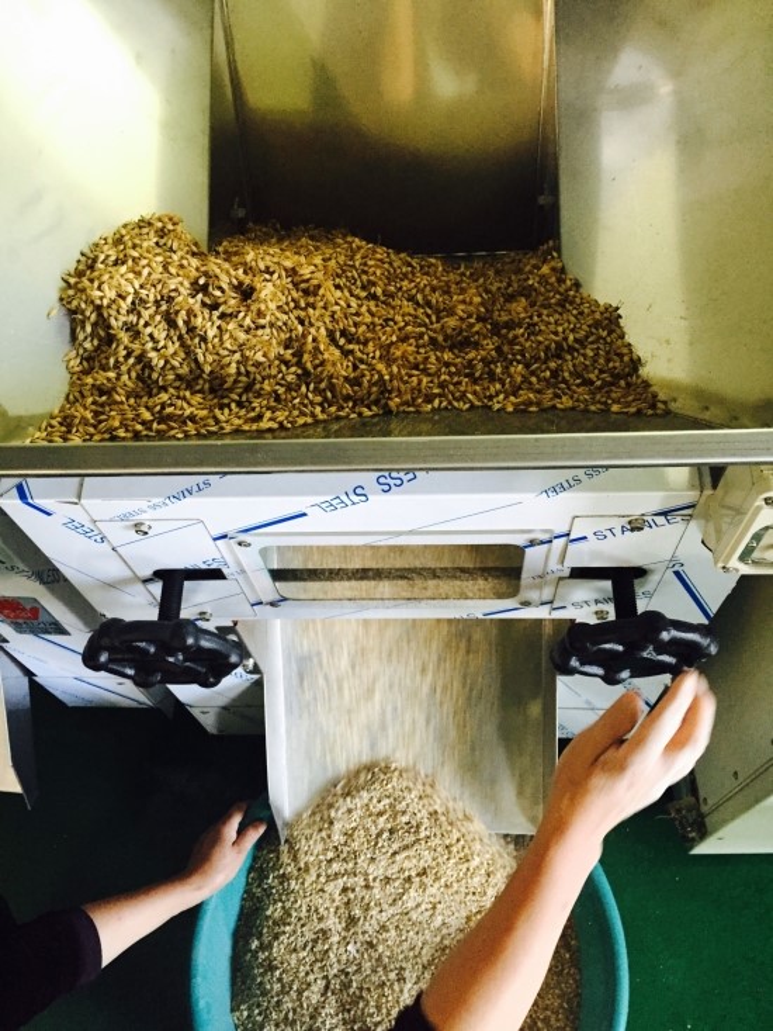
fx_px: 863
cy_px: 516
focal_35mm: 29
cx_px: 386
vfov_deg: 61.7
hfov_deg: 48.2
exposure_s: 1/30
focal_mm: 4.15
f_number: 2.2
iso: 200
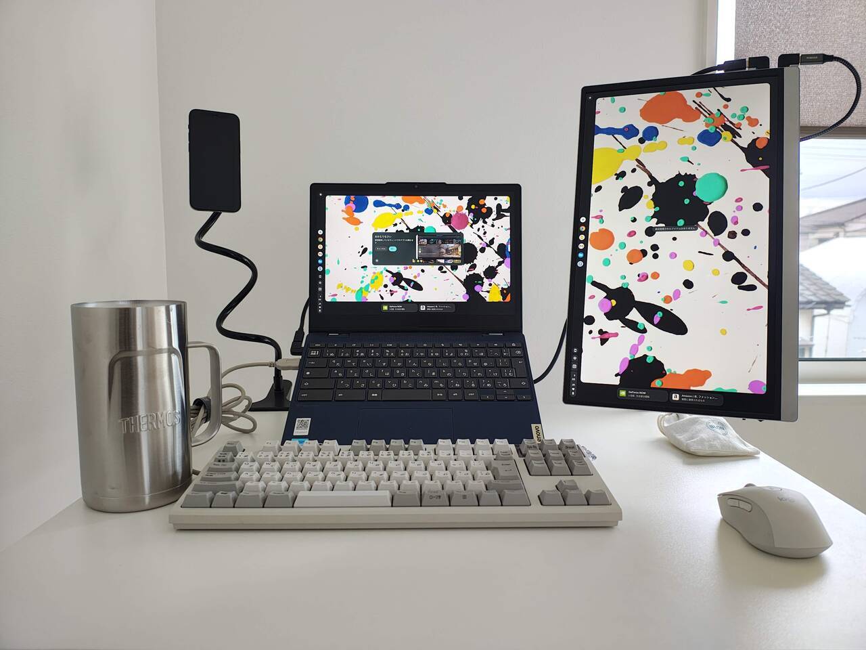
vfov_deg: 54.9
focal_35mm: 25
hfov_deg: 69.4
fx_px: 625
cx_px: 433
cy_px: 325
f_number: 1.4
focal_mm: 5.89
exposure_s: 1/60
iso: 302
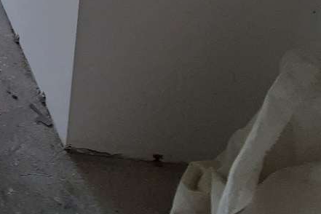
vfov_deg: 20.9
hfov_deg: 26.3
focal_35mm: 46
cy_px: -163
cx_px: -192
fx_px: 410
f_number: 2.2
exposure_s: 1/50
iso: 40
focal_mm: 1.42
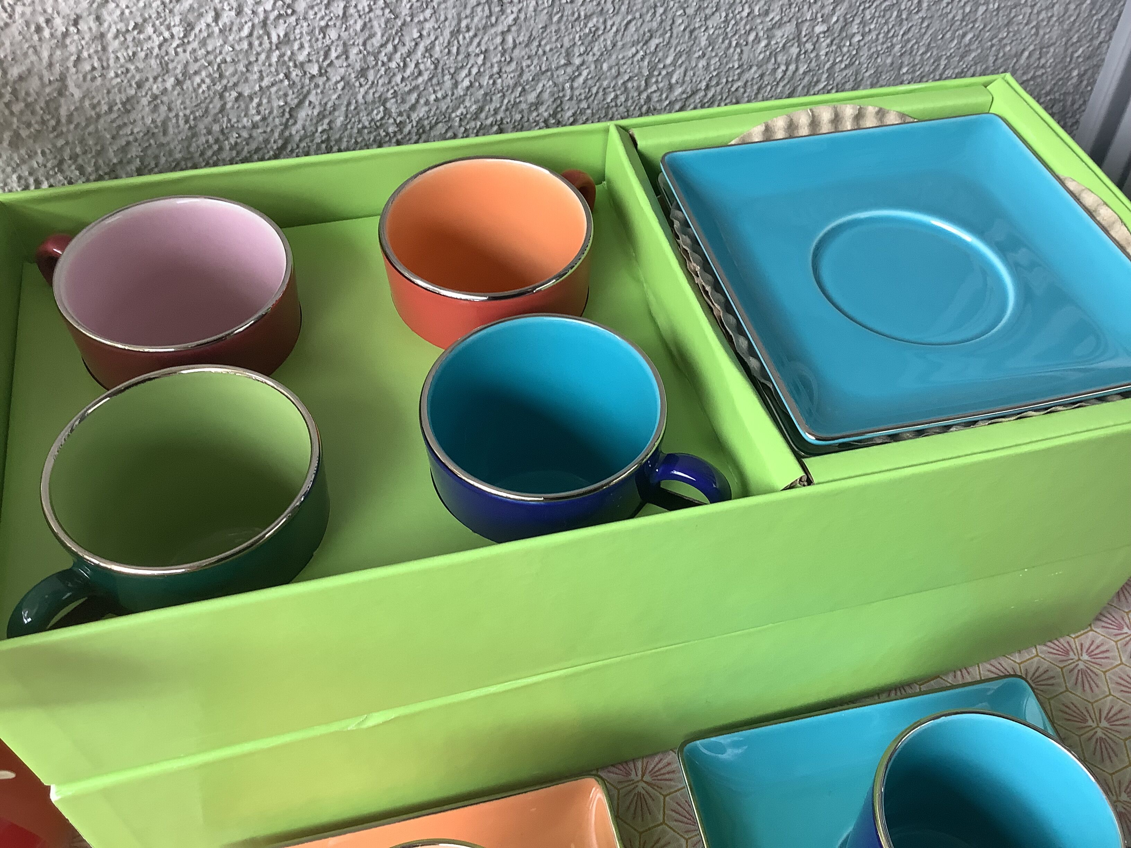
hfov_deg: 58.4
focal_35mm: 31
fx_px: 1013
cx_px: 566
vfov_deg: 45.4
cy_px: 424
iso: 64
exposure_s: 1/60
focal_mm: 3.3
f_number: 2.4
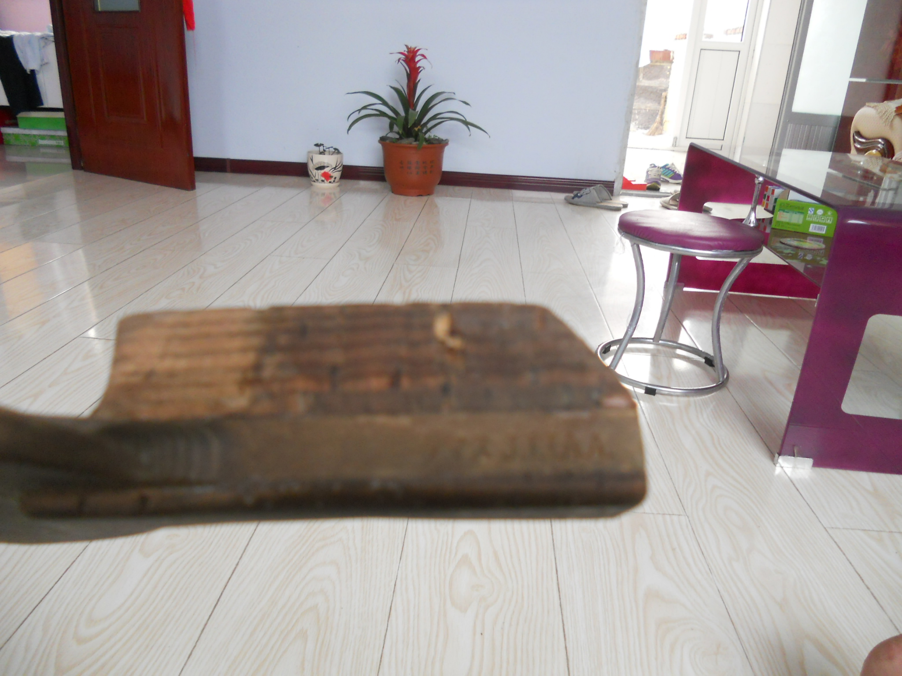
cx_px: 451
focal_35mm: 27
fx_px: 704
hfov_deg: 65.3
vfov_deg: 51.4
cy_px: 338
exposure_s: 1/30
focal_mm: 4.9
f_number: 3.2
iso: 250
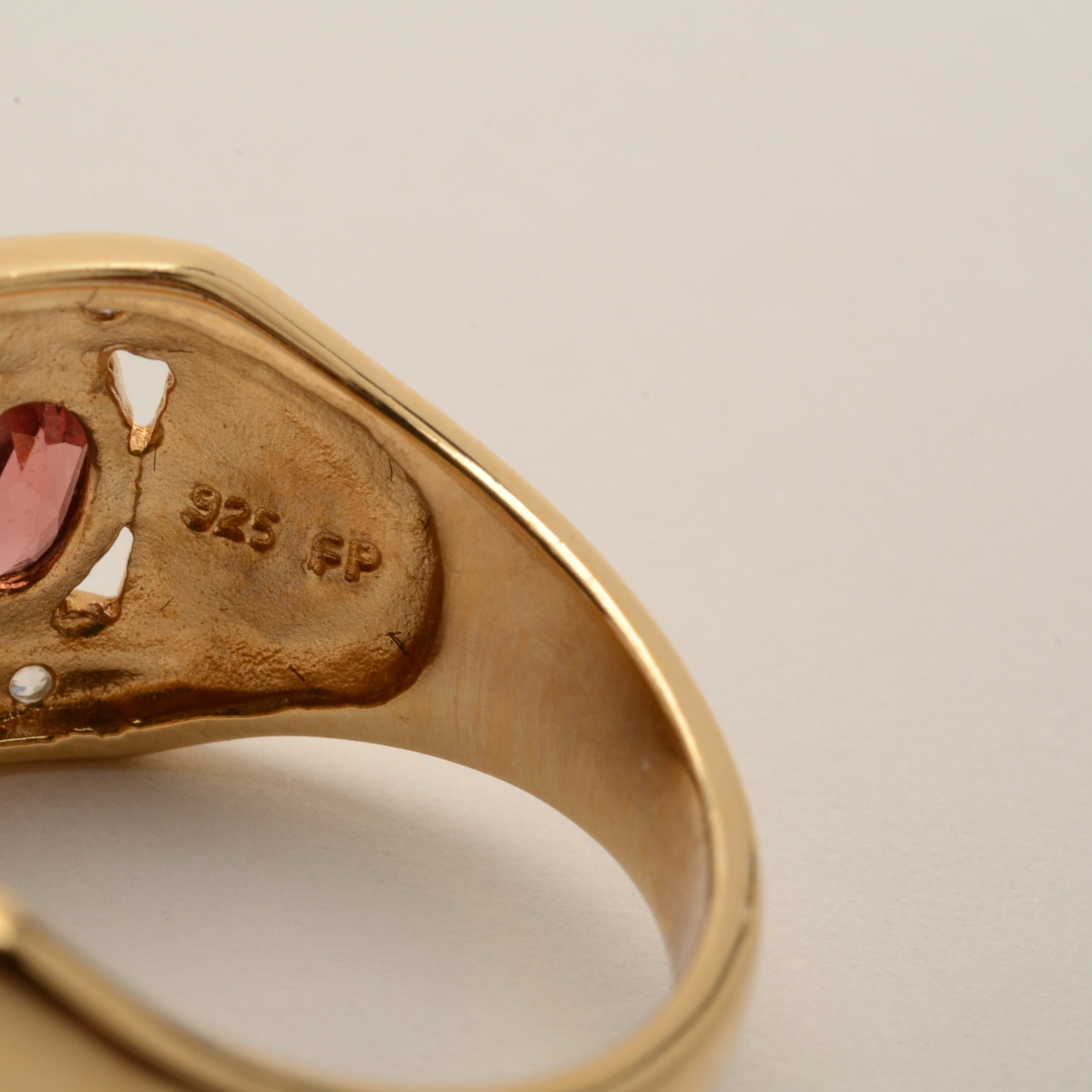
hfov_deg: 14.0
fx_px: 4426
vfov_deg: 14.1
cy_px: 549
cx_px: 267
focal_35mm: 124
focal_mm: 60
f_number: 22
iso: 400
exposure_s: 1/160
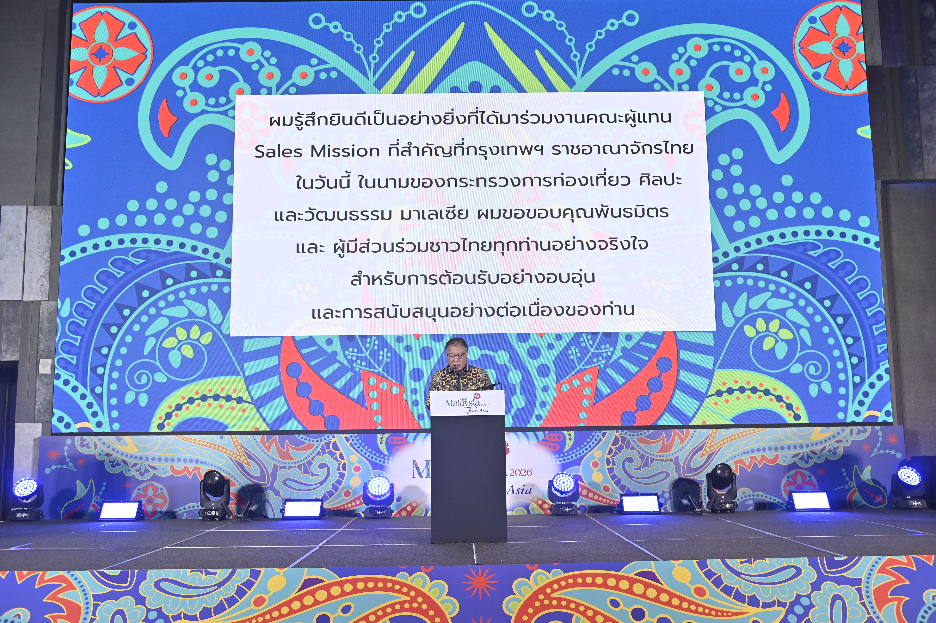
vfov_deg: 41.1
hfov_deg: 58.7
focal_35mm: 32
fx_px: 832
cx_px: 468
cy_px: 312
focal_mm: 32
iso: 1250
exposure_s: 1/160
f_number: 3.5
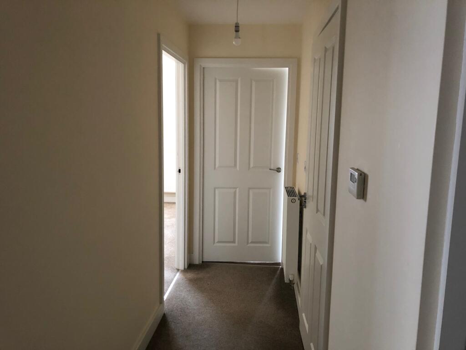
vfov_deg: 49.7
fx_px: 377
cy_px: 175
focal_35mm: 28
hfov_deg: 63.4
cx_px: 233
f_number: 1.8
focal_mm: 3.99
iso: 100
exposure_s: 1/9
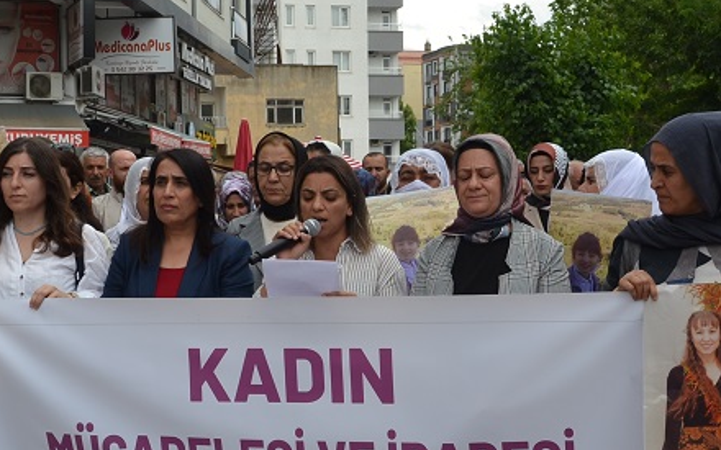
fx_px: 1297
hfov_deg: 31.1
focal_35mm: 66
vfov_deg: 19.6
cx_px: 349
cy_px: 335
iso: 100
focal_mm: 20
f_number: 5.6
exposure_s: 1/125
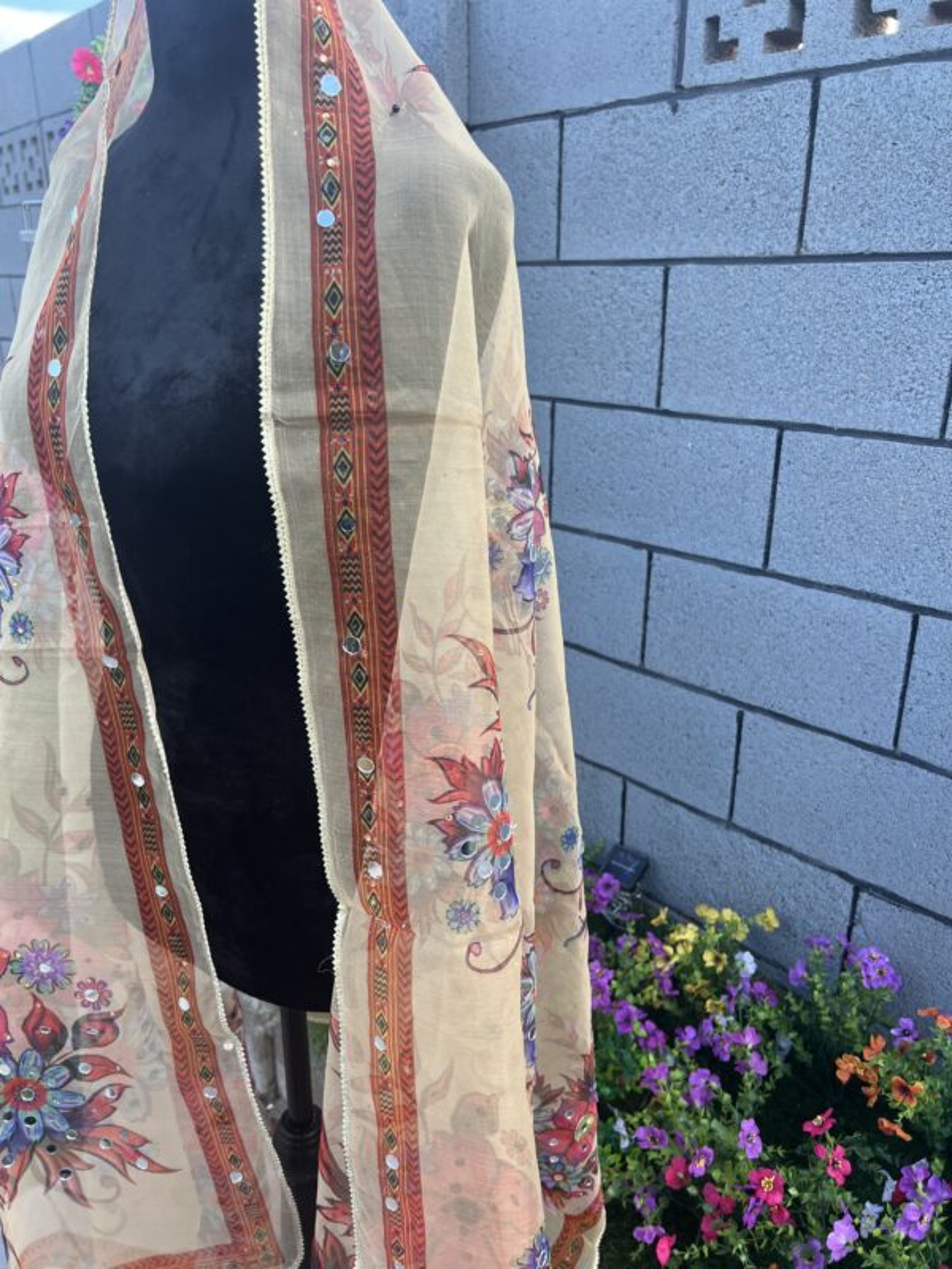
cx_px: 476
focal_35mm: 26
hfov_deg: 53.1
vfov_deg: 67.3
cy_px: 634
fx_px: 953
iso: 50
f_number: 1.5
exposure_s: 1/346
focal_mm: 5.7
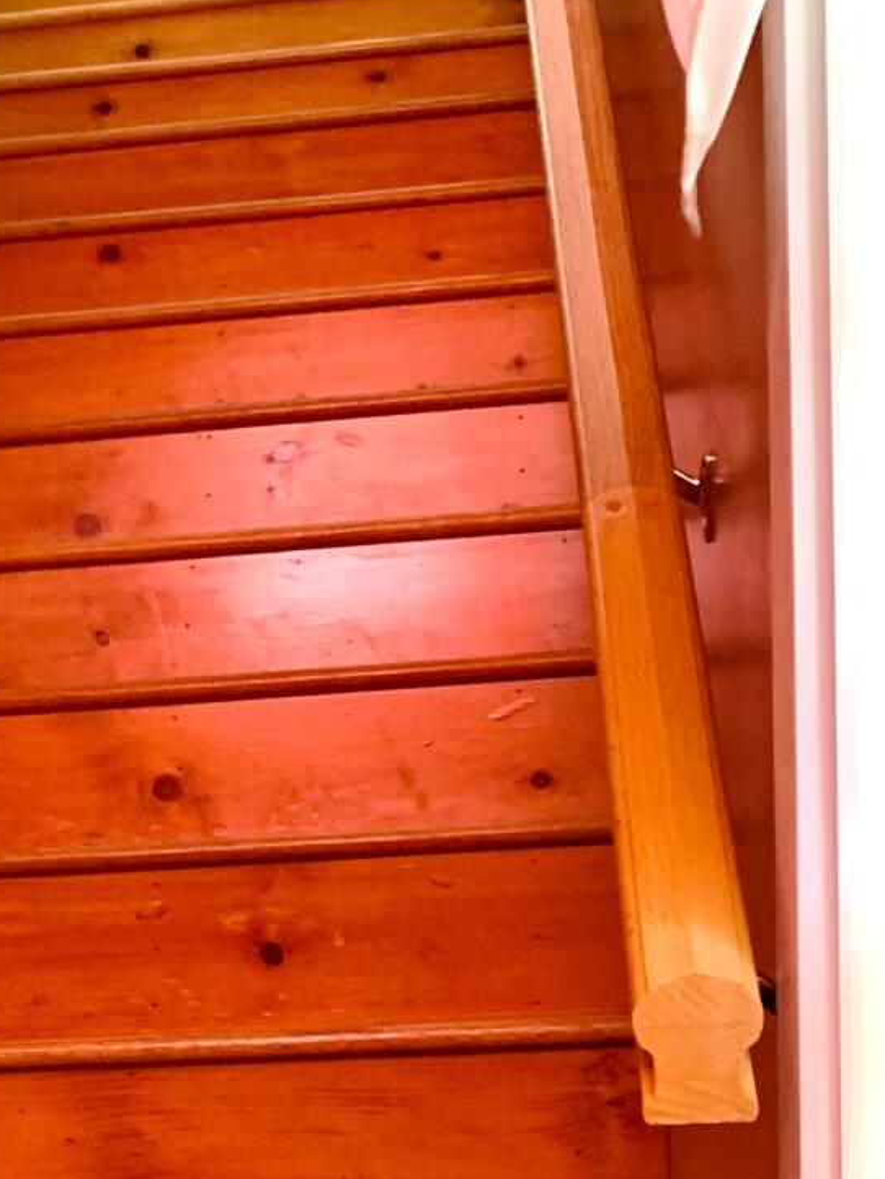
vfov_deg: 25.5
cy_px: 1225
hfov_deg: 20.0
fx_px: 2453
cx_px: 54
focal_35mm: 72
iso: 400
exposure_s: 1/51
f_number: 1.8
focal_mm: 4.25
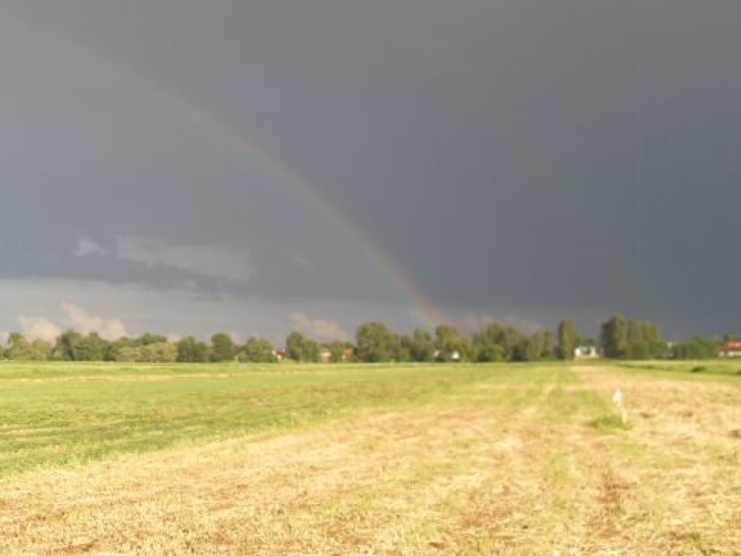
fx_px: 963
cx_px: 322
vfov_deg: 32.0
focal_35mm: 45
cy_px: 198
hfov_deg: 42.0
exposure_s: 1/60
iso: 80
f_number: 7
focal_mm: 6.3
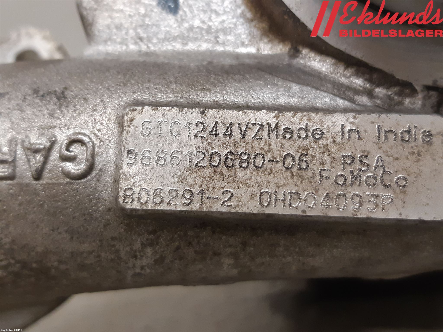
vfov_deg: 53.1
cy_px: 166
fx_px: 333
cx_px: 222
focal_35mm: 26
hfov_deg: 67.3
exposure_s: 1/50
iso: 200
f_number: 1.7
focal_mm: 3.93
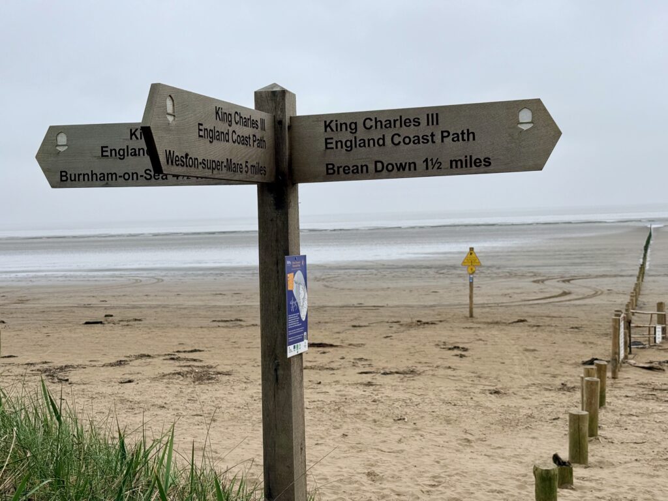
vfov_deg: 30.3
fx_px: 926
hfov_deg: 39.7
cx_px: 334
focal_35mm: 48
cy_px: 250
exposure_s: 1/3096
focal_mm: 6.76
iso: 100
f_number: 1.78
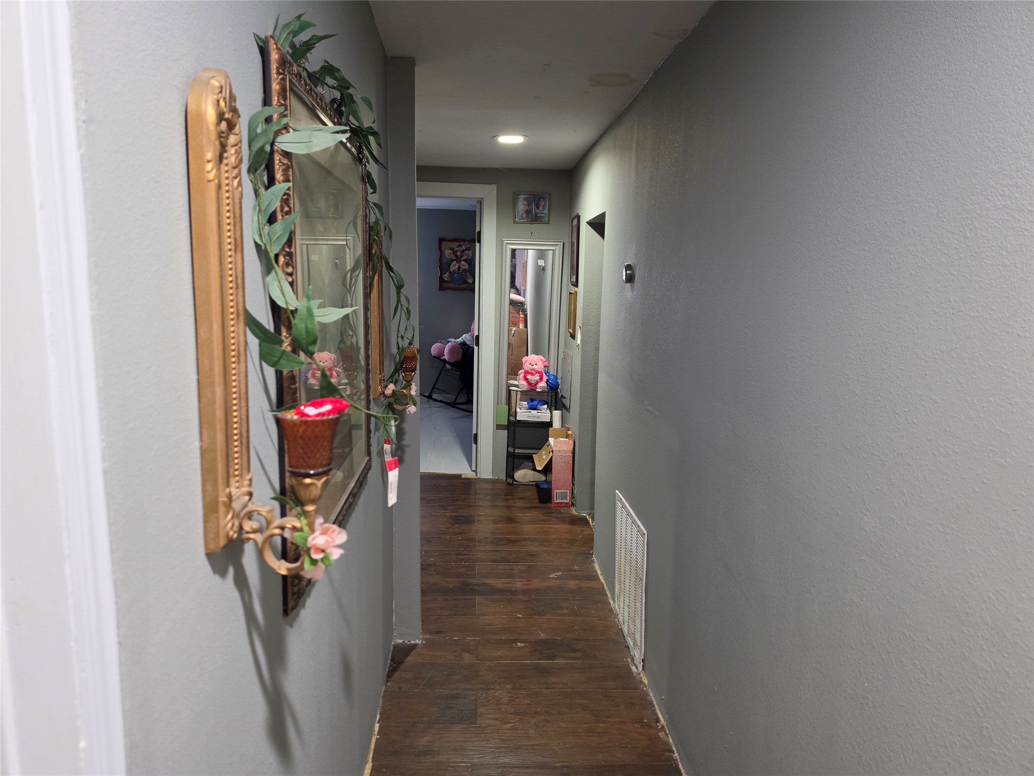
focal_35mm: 23
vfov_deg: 58.9
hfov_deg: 73.9
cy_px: 388
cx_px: 517
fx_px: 687
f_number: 1.4
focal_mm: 6.5
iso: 320
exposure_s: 1/120
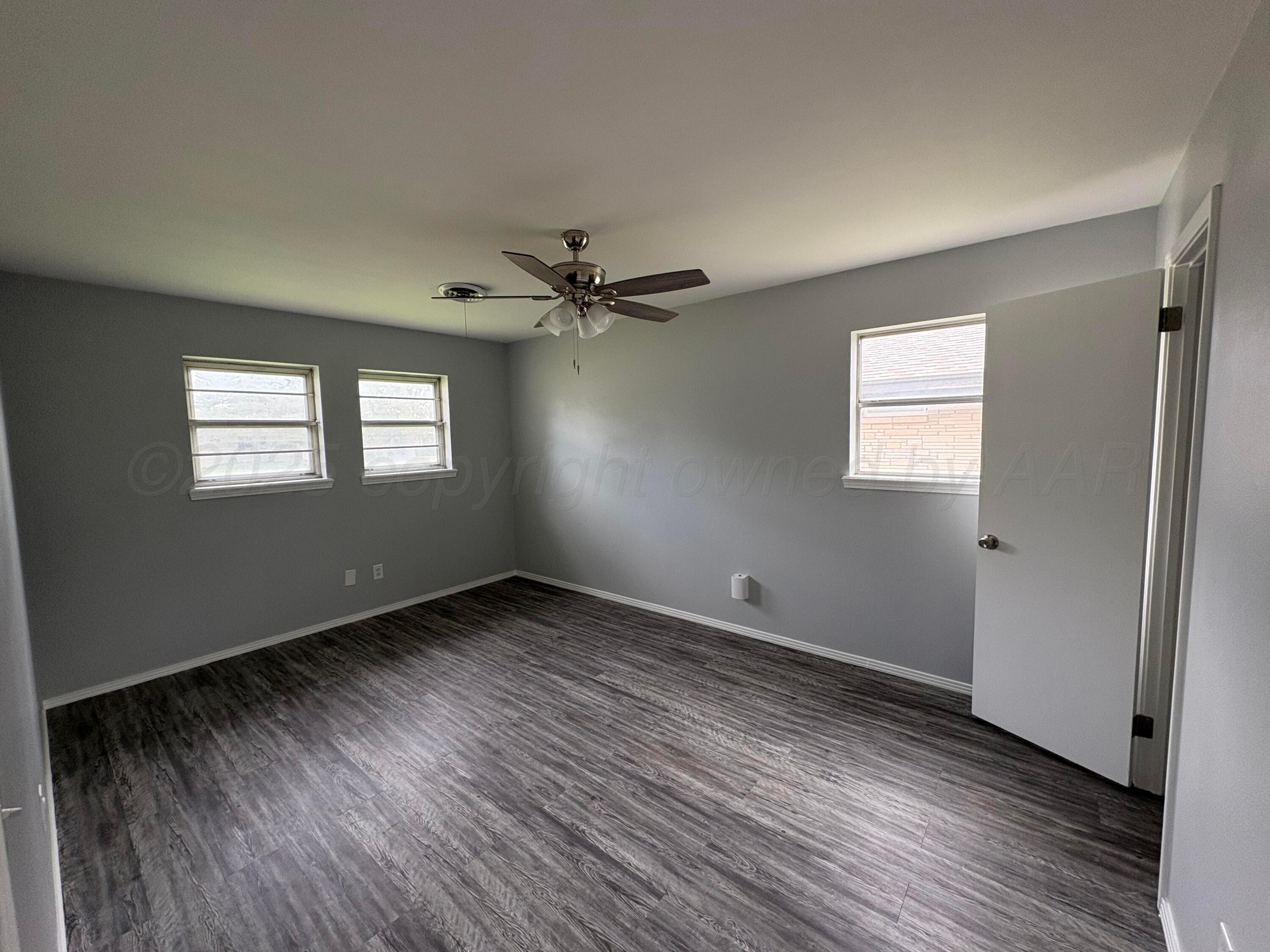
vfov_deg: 85.7
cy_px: 476
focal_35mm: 14
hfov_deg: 102.1
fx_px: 514
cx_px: 635
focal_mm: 2.22
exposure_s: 1/99
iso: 160
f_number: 2.2
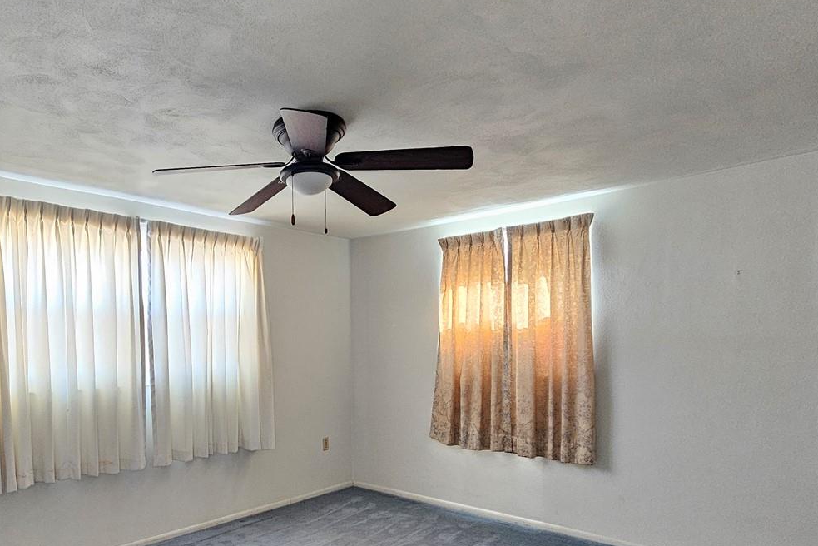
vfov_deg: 56.3
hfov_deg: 76.0
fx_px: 500
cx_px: 271
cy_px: 355
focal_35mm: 22
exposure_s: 1/30
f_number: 2.2
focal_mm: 2.2
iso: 500
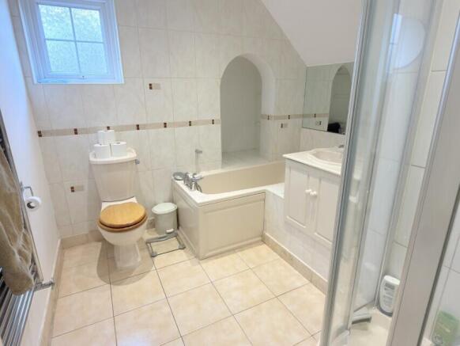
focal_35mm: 20
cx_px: 230
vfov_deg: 66.0
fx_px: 266
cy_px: 173
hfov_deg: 81.7
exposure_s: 1/33
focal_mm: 2.22
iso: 50
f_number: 2.2
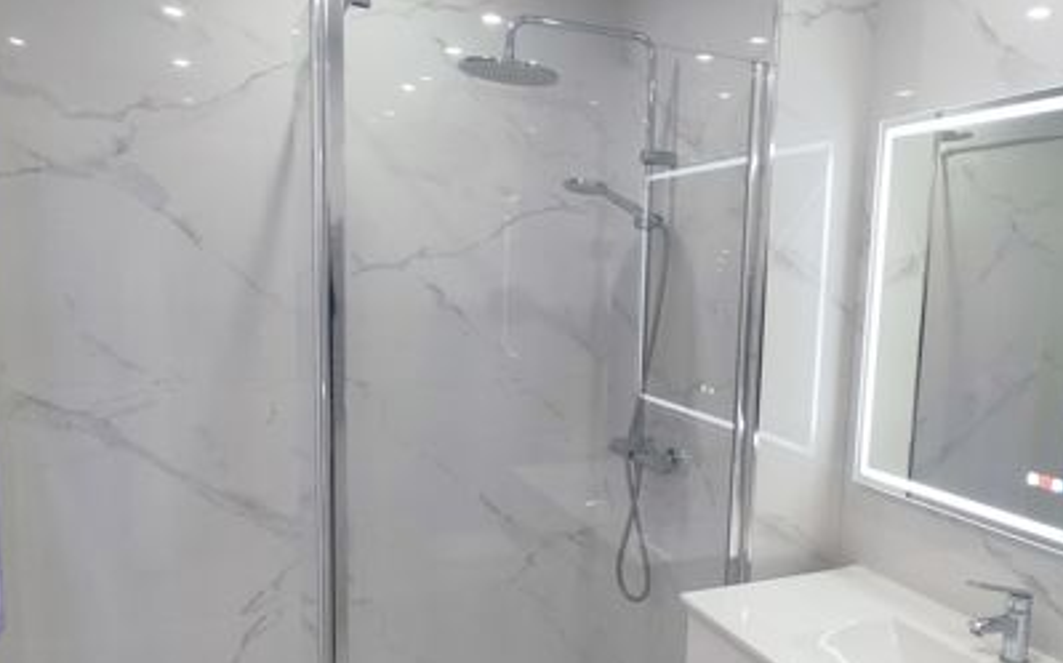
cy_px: 401
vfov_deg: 41.6
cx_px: 651
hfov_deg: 62.2
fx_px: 869
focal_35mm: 30
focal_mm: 1.65
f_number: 2.2
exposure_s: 1/50
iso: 227
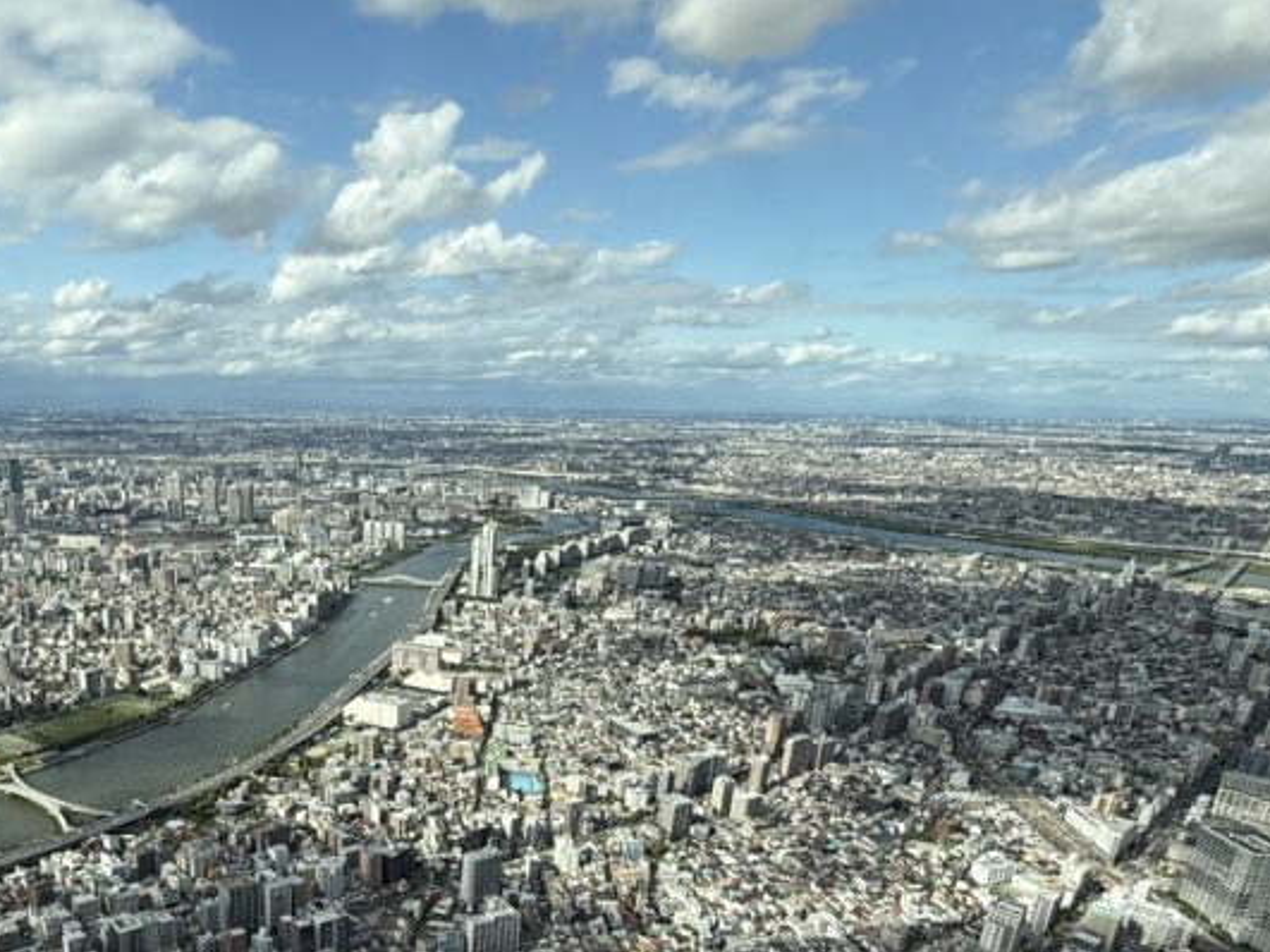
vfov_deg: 48.4
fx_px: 990
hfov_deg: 61.9
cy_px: 763
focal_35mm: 27
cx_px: 330
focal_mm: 2.22
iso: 50
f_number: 2.2
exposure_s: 1/1698
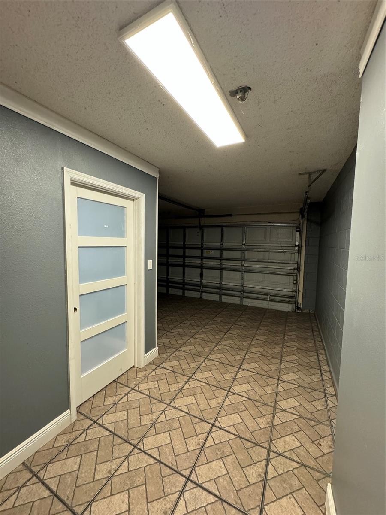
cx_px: 193
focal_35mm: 14
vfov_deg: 102.1
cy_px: 258
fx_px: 208
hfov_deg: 85.7
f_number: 2.2
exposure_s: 1/60
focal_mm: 2.22
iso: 320
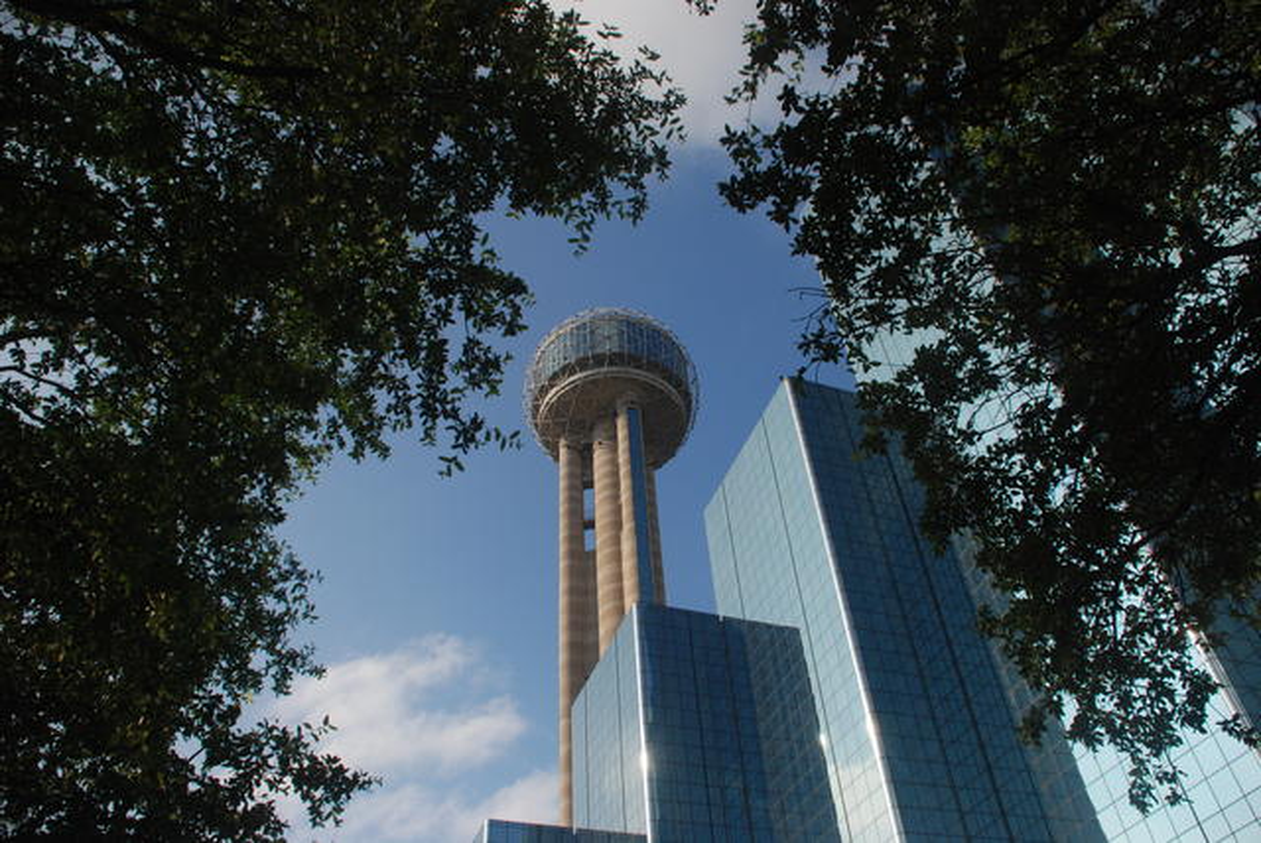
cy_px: 422
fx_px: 947
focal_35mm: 27
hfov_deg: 67.3
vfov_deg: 48.0
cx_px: 630
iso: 200
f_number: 3.5
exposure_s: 1/2500
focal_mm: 18
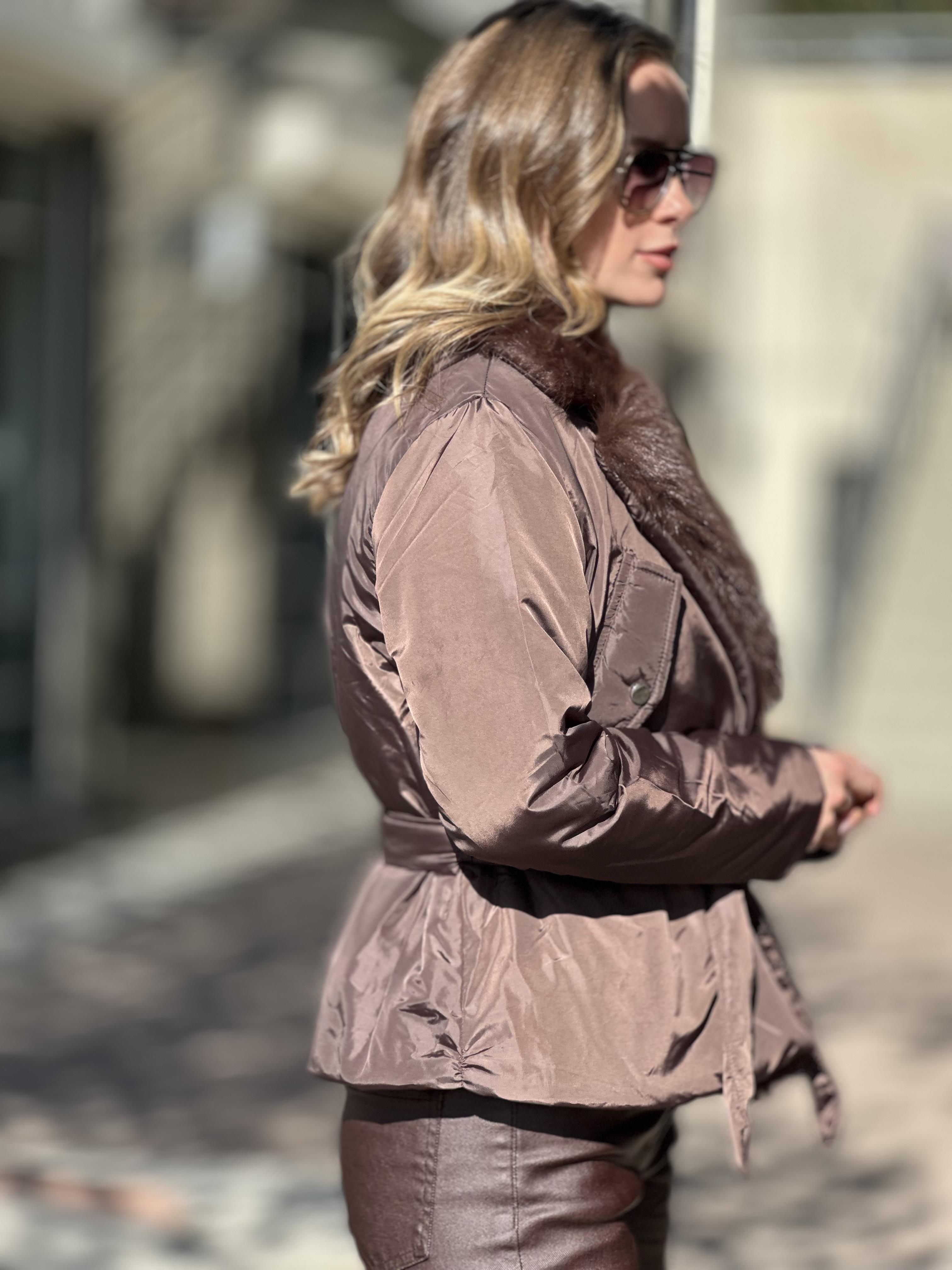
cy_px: 635
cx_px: 476
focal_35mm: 77
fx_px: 2824
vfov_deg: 25.3
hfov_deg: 19.1
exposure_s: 1/645
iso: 32
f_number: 2.8
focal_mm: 9
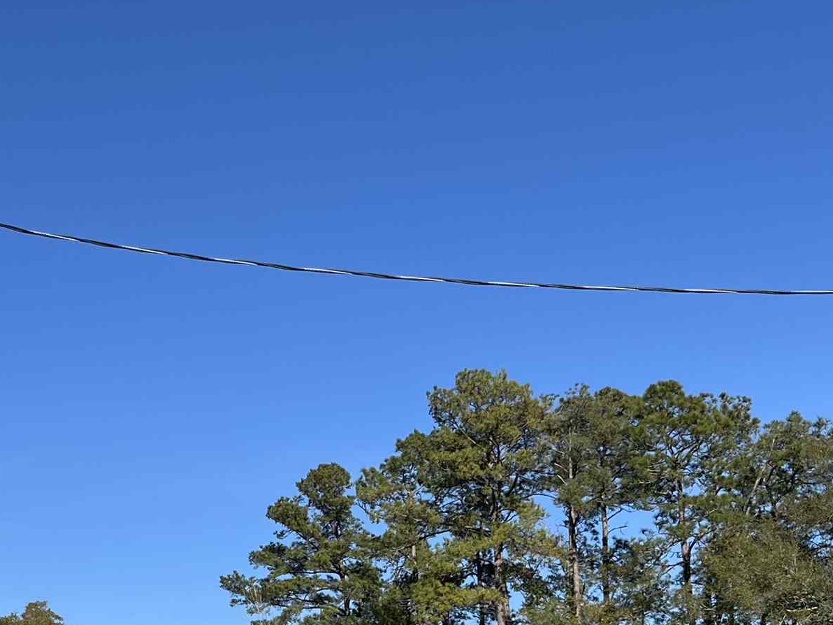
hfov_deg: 28.6
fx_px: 1612
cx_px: 225
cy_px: 641
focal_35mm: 67
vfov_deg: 21.1
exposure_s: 1/4016
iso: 50
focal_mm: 5.1
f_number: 1.6
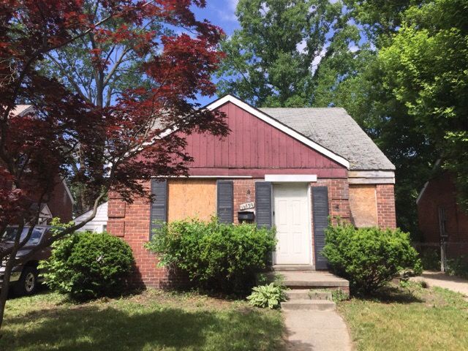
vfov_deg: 48.2
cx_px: 234
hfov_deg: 61.7
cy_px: 176
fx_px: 392
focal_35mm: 29
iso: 32
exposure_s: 1/1464
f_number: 2.2
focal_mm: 4.15
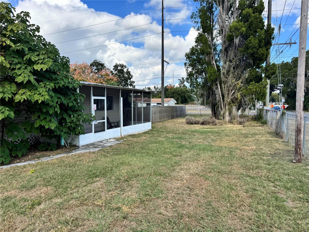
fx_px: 214
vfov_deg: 56.8
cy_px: 116
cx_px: 154
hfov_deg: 71.6
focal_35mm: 24
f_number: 1.78
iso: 80
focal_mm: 6.76
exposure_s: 1/2041
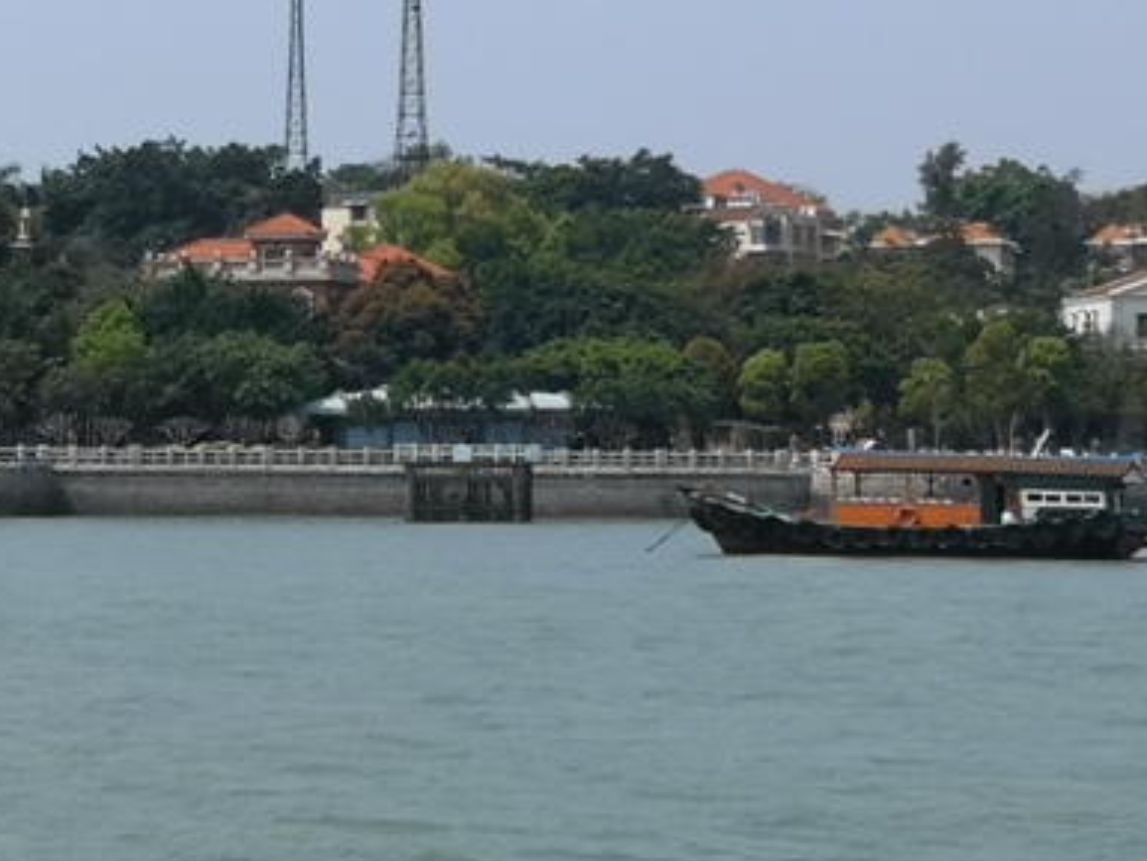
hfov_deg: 14.5
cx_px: 173
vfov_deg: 10.9
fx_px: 4475
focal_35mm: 135
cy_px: 155
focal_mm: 3.95
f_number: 1.8
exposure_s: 1/2841
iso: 50
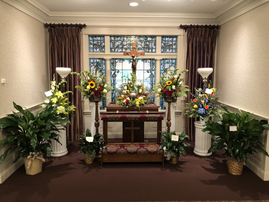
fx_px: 218
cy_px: 101
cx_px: 134
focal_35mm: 28
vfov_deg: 49.7
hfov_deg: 63.4
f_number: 1.8
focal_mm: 4
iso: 50
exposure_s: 1/15
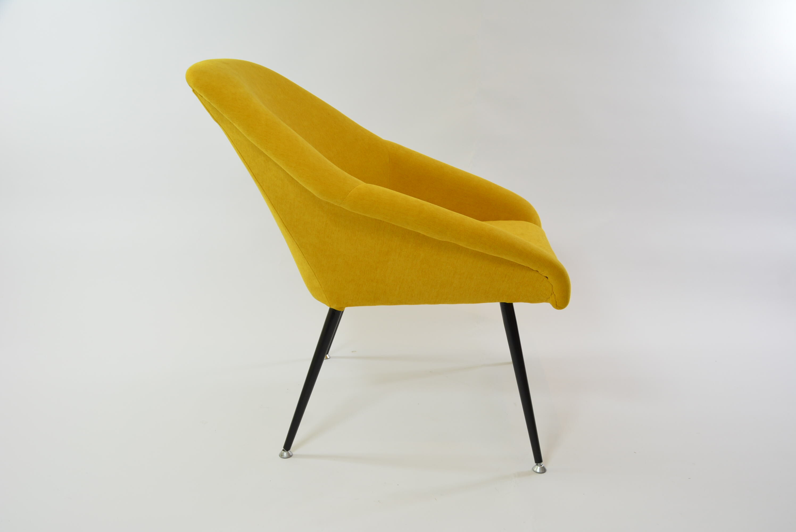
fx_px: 797
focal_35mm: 36
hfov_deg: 53.1
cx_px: 398
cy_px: 266
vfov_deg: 36.9
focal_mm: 24
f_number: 8
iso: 400
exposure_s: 1/60
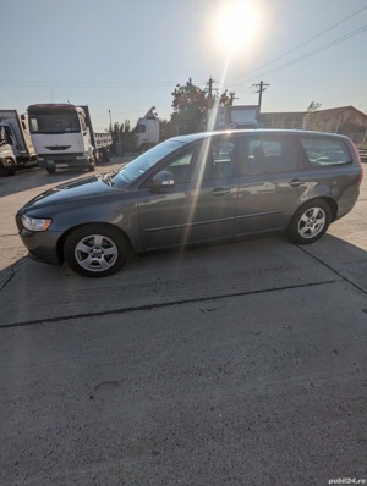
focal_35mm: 16
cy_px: 243
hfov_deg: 78.3
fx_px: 225
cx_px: 184
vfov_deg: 94.4
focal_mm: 2.35
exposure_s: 1/6369
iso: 48
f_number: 2.2
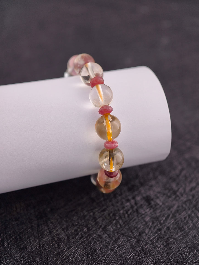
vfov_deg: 23.0
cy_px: 132
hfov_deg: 17.4
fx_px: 650
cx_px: 100
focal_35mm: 85
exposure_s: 1/160
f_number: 2.67
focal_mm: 22.48
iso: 125
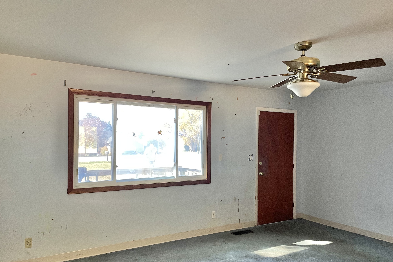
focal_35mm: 28
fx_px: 306
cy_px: 139
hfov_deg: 65.5
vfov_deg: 46.4
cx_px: 198
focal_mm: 4.2
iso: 200
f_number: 1.6
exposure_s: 1/60
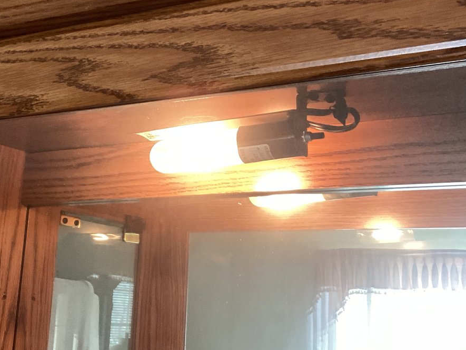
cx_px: 201
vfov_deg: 27.4
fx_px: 714
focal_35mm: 53
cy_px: 132
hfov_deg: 36.1
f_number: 2.4
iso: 160
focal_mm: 3.3
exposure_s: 1/60
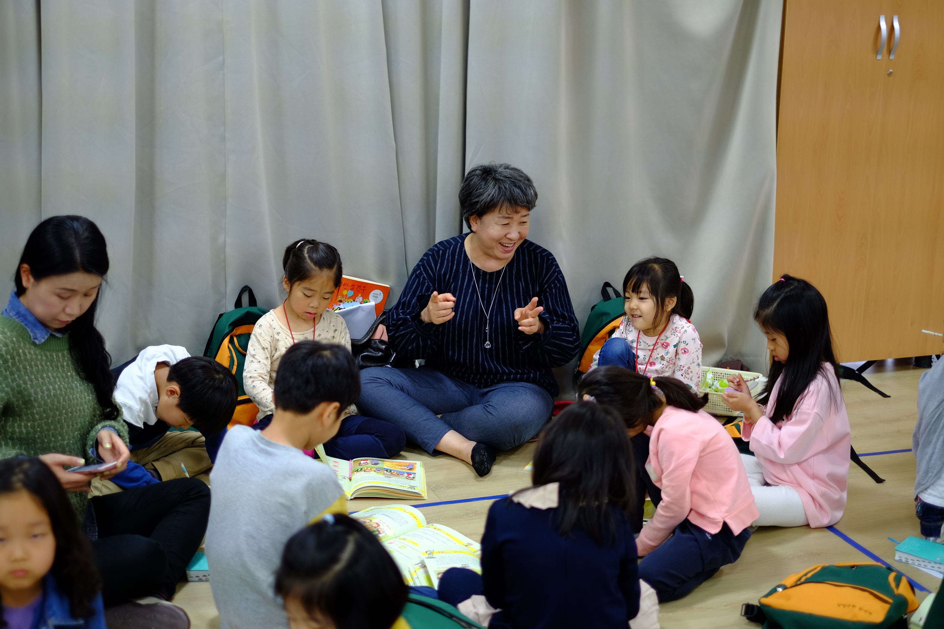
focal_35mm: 53
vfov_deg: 25.5
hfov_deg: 37.5
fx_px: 1390
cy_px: 314
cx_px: 472
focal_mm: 35
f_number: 1.4
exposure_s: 1/80
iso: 200
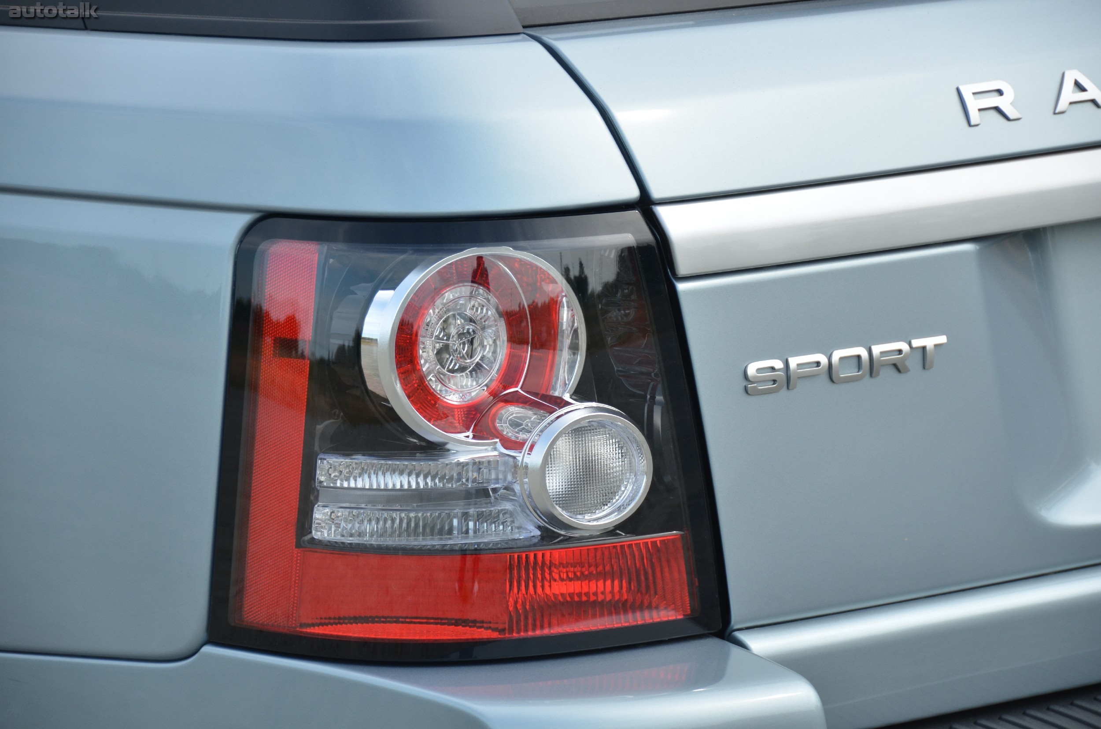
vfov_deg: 8.7
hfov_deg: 13.1
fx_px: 4807
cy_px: 364
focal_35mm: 158
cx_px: 550
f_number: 5.3
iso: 400
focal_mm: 105
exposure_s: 1/1250
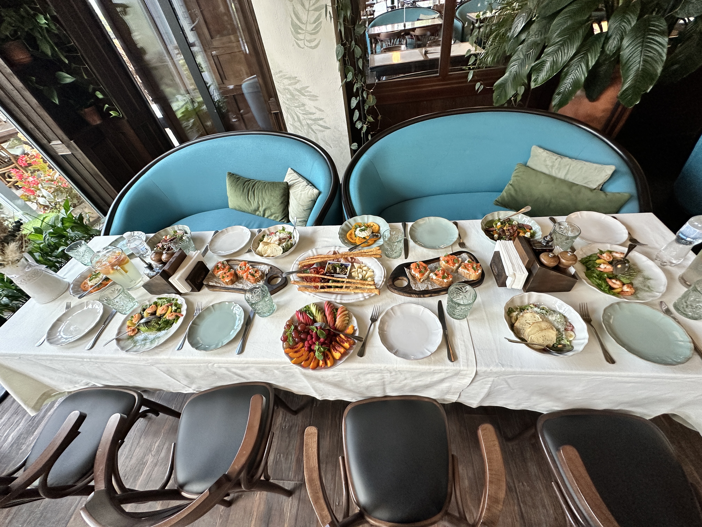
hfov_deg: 102.1
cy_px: 264
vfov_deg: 85.7
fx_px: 284
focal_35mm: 14
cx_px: 351
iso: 160
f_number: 2.2
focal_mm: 2.22
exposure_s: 1/99
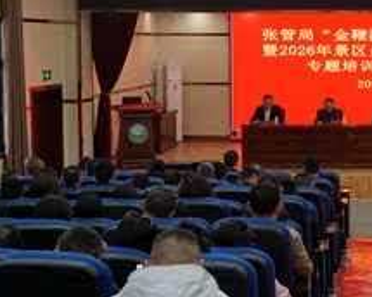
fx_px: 1112
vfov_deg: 15.2
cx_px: 405
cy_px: 120
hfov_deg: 18.3
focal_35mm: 101
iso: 400
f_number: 4.5
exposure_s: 1/60
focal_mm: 28
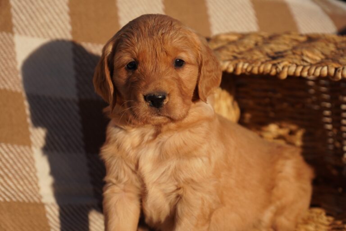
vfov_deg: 15.2
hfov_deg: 22.6
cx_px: 173
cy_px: 116
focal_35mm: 90
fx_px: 865
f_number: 2.8
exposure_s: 1/3200
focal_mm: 60
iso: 125
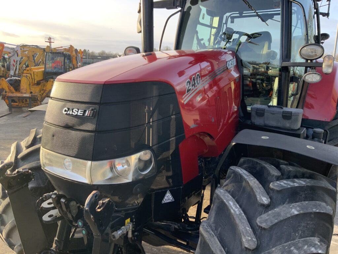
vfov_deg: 48.2
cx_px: 169
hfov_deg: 61.7
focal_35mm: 29
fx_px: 283
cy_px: 127
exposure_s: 1/154
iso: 16
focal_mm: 3
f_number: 1.8
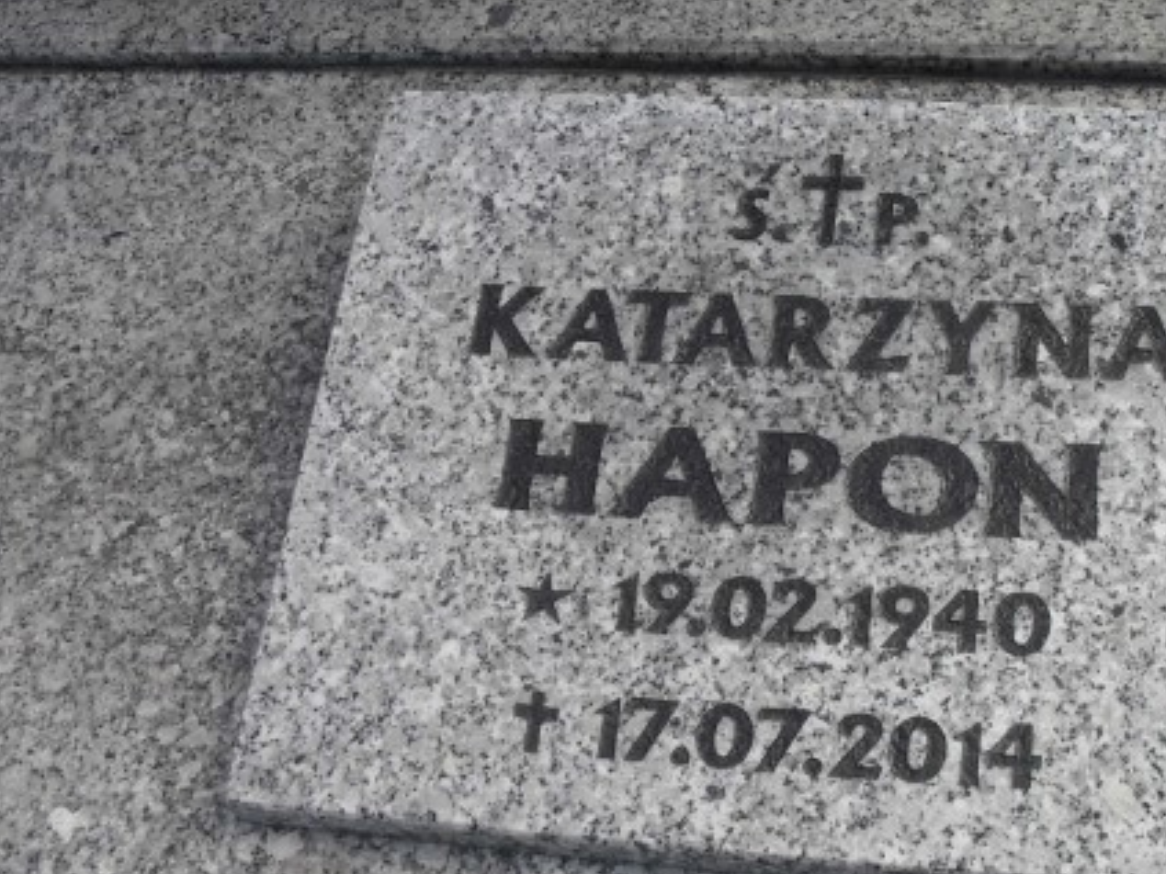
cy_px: 389
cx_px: 835
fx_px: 1785
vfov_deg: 27.5
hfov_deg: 35.6
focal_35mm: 53
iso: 100
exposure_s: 1/500
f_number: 3.2
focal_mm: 6.3
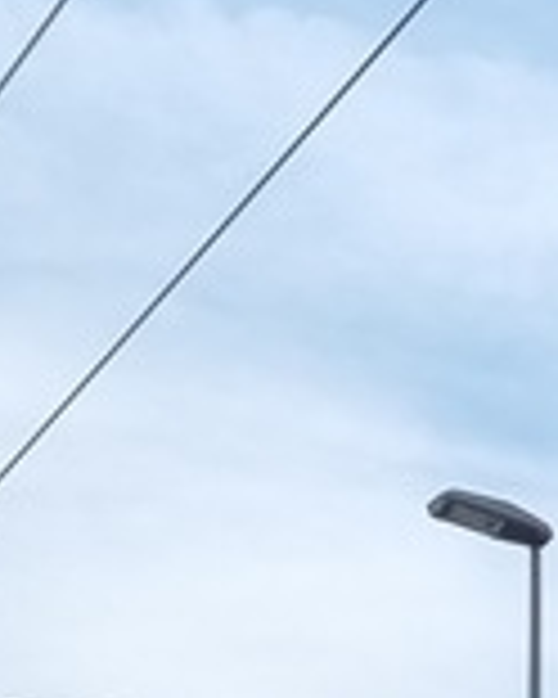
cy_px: 1923
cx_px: 1732
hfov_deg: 7.0
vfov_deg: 8.5
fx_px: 4067
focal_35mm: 197
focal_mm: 5.4
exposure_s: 1/387
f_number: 1.8
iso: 50
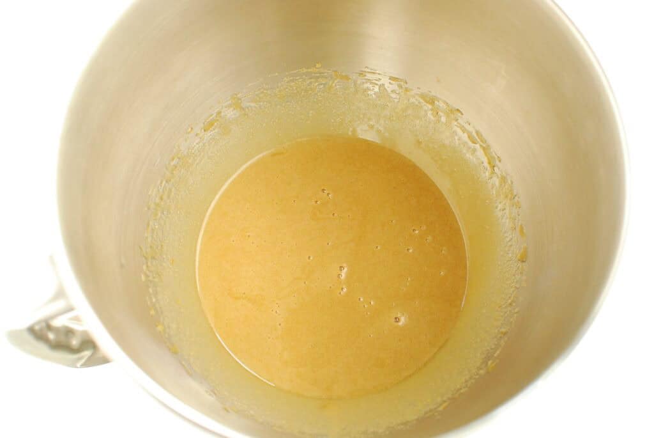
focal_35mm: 52
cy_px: 219
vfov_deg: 25.8
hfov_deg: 37.8
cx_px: 327
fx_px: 955
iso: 1600
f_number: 4
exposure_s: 1/100
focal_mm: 35
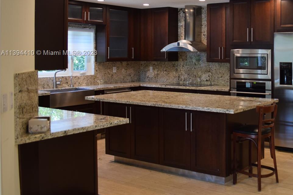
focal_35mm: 45
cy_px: 53
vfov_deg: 29.5
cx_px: 244
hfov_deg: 41.3
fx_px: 366
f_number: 4
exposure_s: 1/60
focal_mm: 18
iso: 450
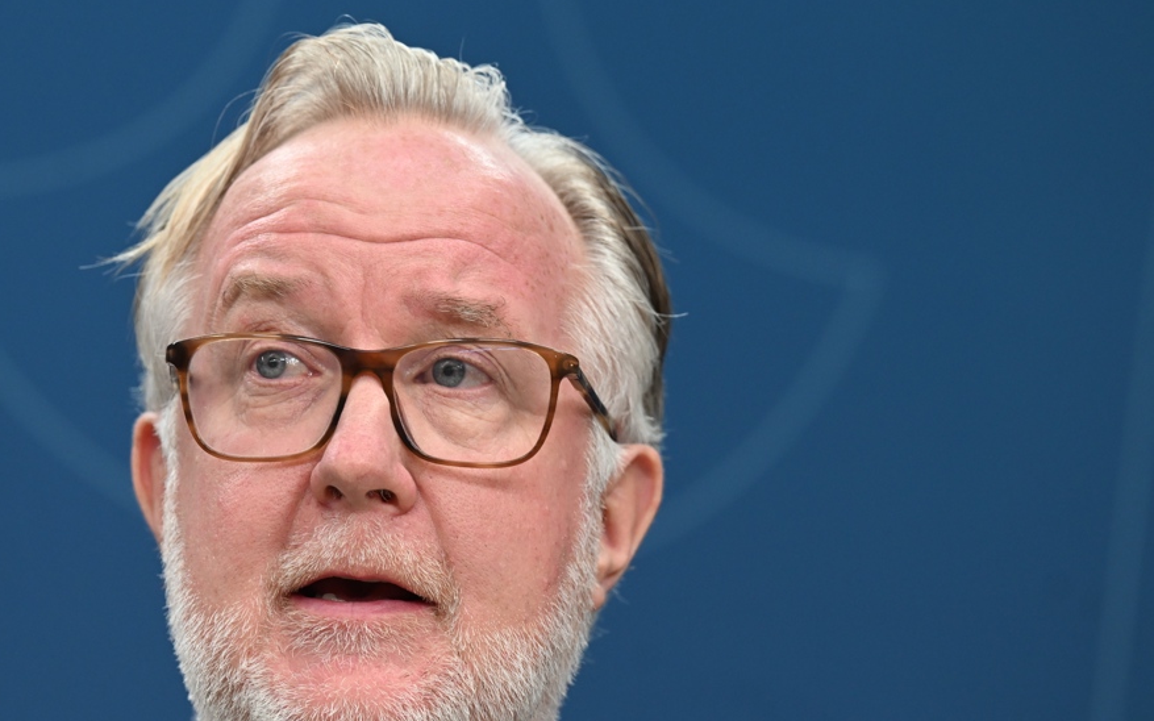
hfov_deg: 6.6
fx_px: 9938
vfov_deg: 4.2
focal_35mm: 316
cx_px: 417
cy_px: 412
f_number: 4.5
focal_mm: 200
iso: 1250
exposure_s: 1/200
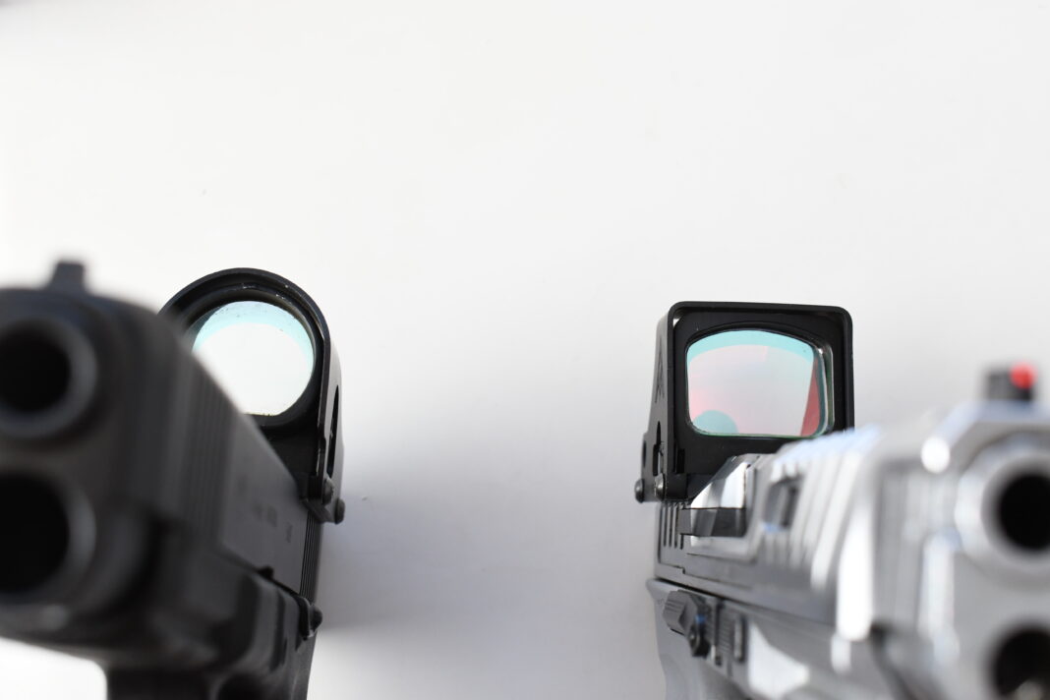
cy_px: 350
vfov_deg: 23.8
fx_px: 1662
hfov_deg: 35.1
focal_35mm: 57
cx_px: 525
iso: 1250
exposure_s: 1/100
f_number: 8
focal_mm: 38
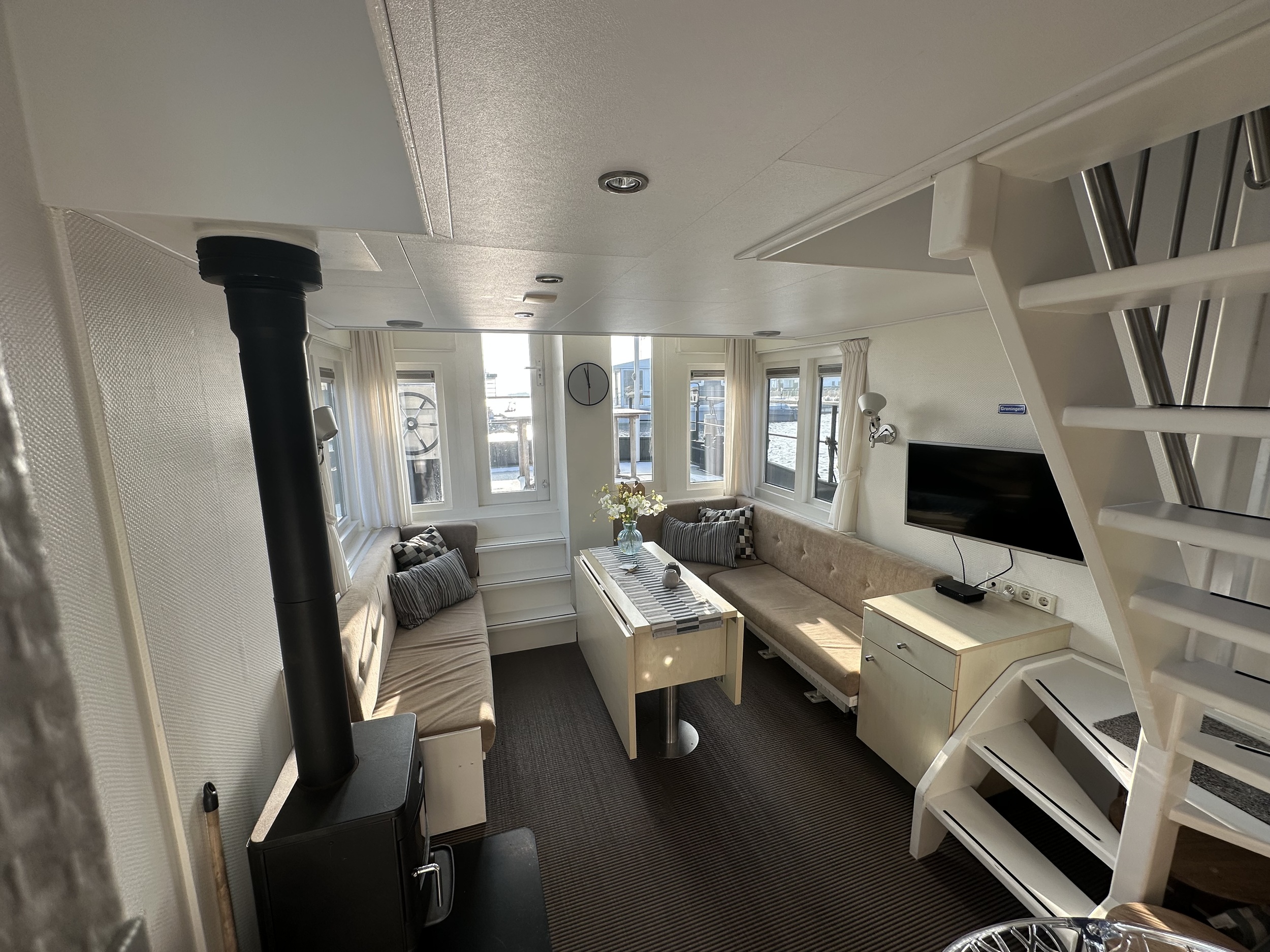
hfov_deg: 102.1
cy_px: 476
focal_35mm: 14
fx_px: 514
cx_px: 635
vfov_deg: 85.7
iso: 40
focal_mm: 2.22
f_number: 2.2
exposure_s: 1/356
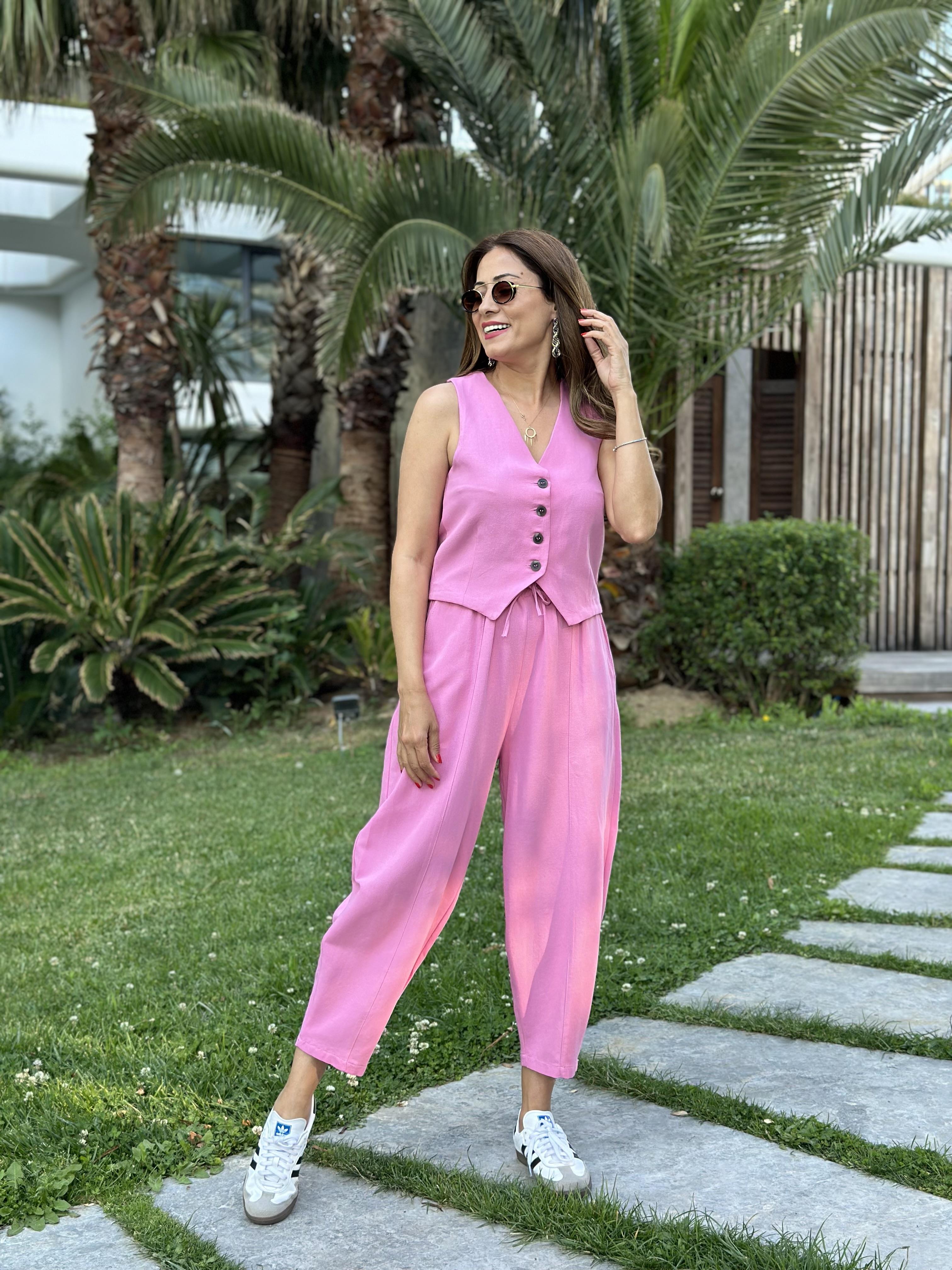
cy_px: 635
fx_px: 1760
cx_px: 476
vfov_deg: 39.7
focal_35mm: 48
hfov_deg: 30.3
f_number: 1.78
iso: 80
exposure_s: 1/226
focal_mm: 6.86
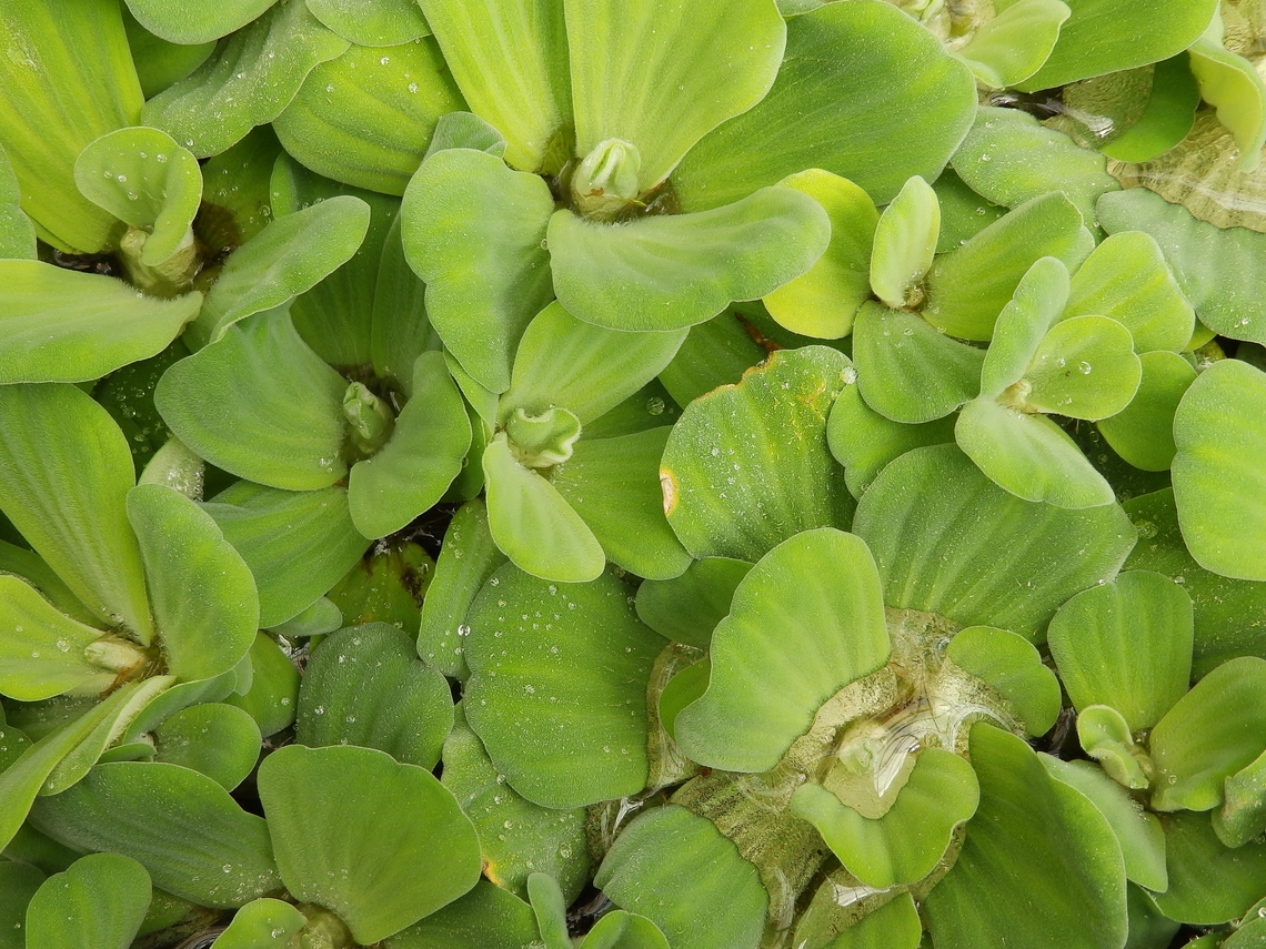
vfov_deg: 27.5
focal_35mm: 53
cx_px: 633
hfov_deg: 36.2
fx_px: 1938
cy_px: 474
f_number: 4.4
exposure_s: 1/40
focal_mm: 9.6
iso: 80
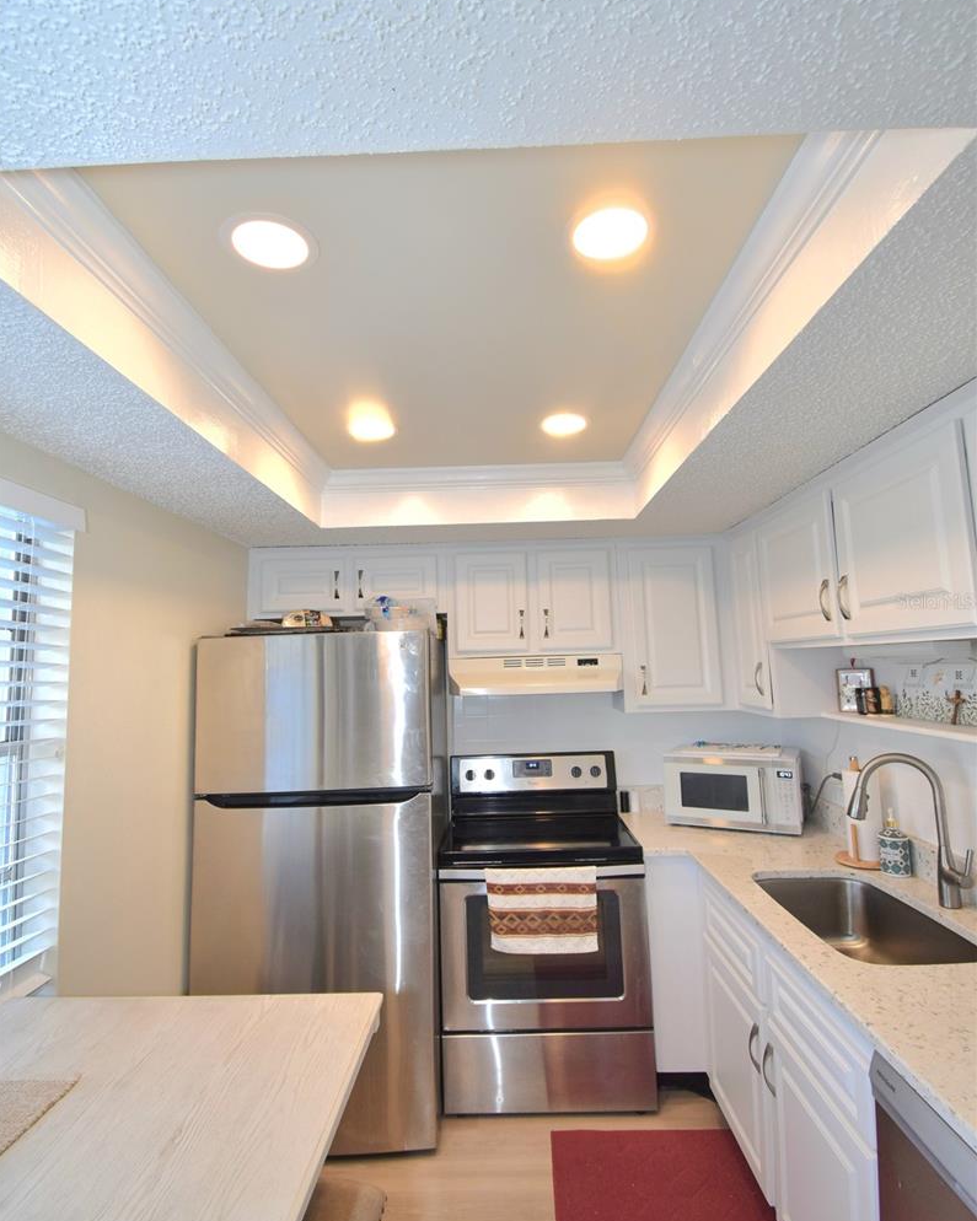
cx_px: 487
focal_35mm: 17
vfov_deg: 89.6
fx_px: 615
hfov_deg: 77.0
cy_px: 601
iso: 400
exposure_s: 1/125
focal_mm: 10
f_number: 5.6
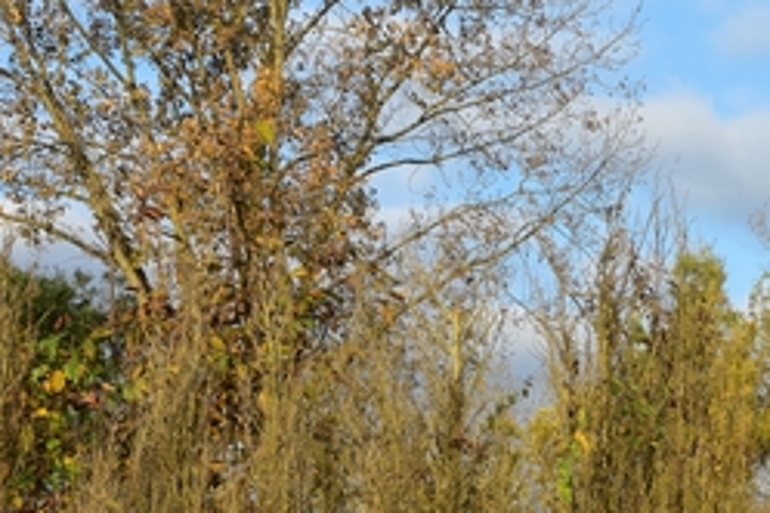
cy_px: 142
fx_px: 3550
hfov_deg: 12.2
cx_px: 801
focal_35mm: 166
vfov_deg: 8.3
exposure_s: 1/125
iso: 140
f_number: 11
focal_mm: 46
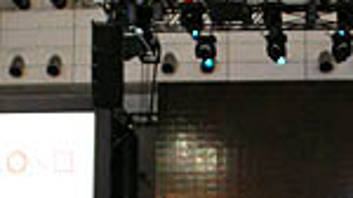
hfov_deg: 22.8
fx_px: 860
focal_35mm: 92
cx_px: 292
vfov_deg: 12.9
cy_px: 203
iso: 800
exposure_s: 1/20
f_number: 3.5
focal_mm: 18
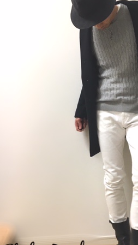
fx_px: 292
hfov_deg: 25.9
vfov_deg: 45.4
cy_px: 129
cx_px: 117
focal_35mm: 45
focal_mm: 4.15
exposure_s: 1/33
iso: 50
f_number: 2.2
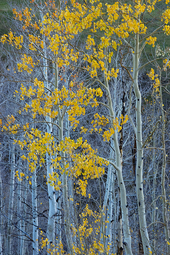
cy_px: 128
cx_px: 85
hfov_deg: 8.5
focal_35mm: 162
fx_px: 1149
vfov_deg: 12.7
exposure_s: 1/10
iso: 400
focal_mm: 107.5
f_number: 13
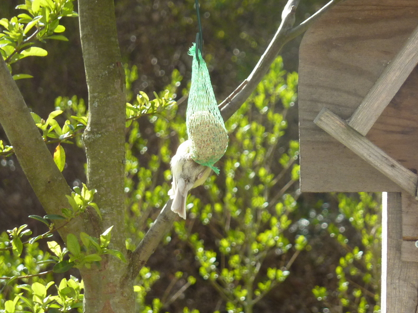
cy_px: 157
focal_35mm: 430
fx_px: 5192
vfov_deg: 3.5
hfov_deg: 4.6
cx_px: 208
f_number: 4.9
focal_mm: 49.2
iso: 160
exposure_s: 1/250
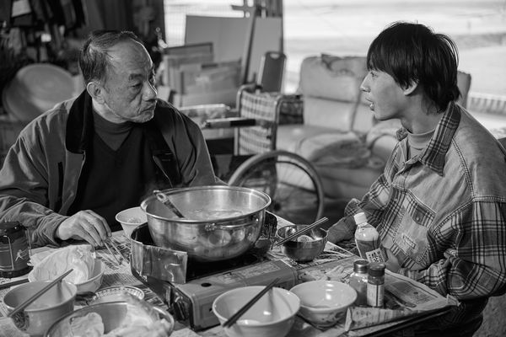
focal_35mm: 52
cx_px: 253
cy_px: 168
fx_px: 731
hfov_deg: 38.2
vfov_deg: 26.0
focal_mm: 52
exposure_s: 1/160
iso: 250
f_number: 3.2
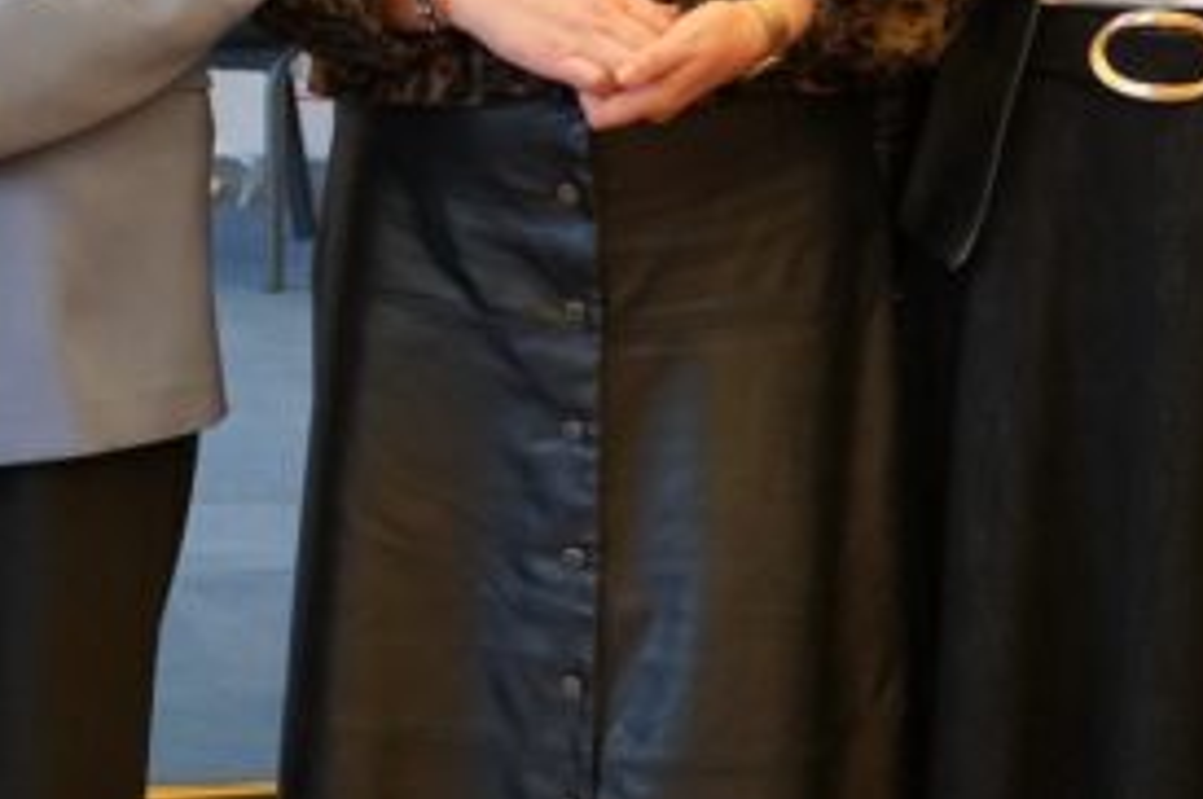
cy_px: 178
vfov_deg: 10.4
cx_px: -531
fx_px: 4372
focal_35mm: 131
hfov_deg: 14.7
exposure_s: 1/160
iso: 3200
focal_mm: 35
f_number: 4
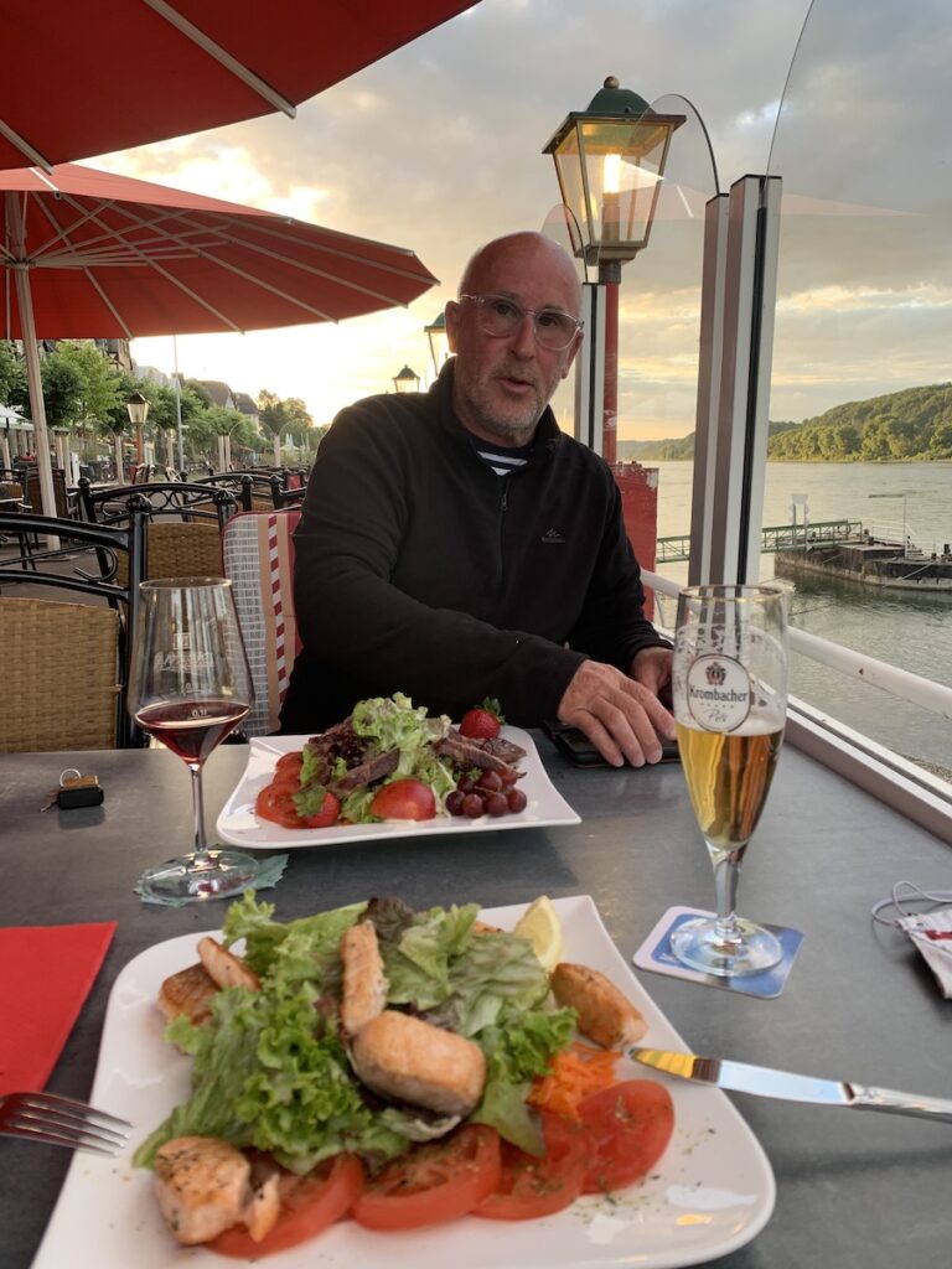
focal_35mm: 26
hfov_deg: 53.1
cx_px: 476
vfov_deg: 67.3
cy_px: 634
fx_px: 953
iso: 40
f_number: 1.8
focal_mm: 4.25
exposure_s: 1/122
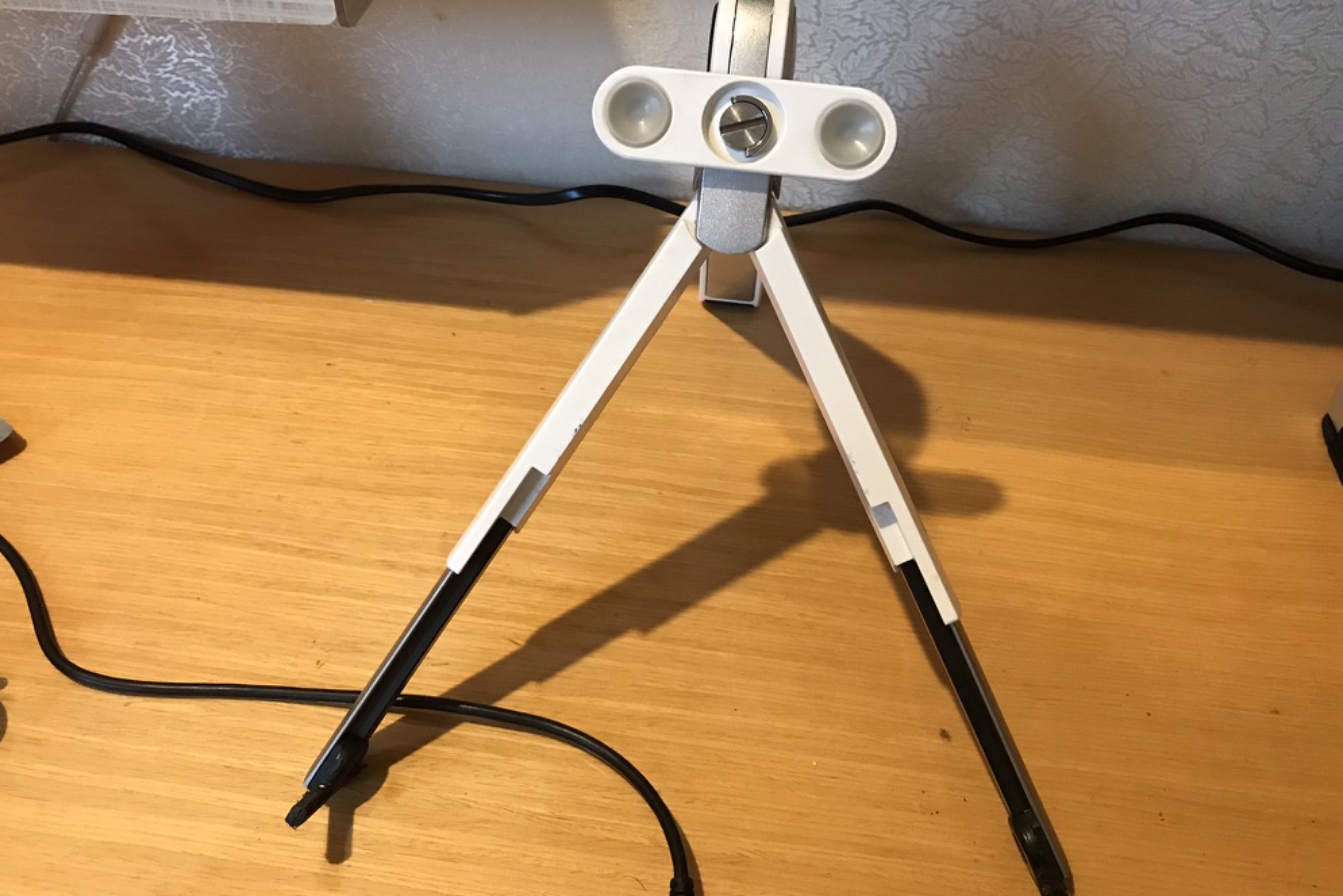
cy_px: 395
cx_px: 684
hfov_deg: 61.9
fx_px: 1119
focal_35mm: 30
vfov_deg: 43.5
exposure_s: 1/17
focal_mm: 3.99
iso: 80
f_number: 1.8
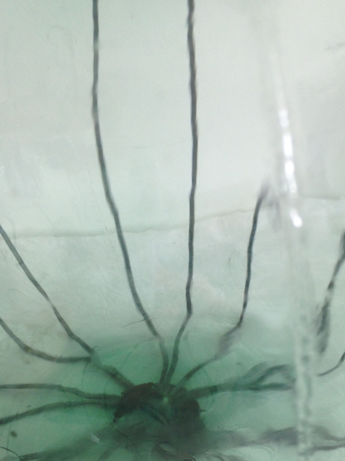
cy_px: 318
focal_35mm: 46
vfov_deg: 40.6
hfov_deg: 31.5
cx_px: 188
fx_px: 611
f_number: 2.4
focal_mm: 4.12
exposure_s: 1/20
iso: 64
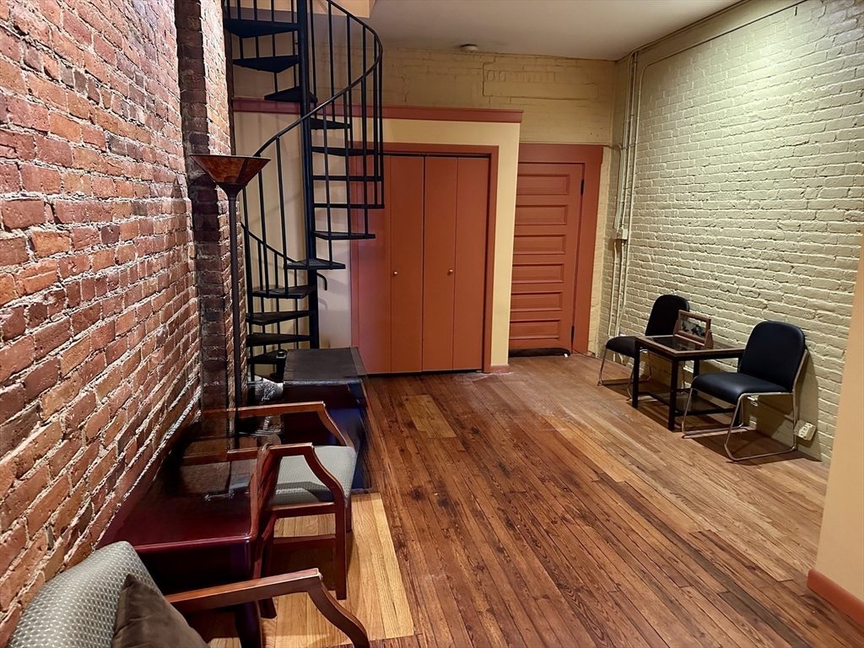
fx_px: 599
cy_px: 324
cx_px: 432
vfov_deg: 56.8
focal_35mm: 24
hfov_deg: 71.6
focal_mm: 6.86
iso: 1000
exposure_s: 1/40
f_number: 1.78
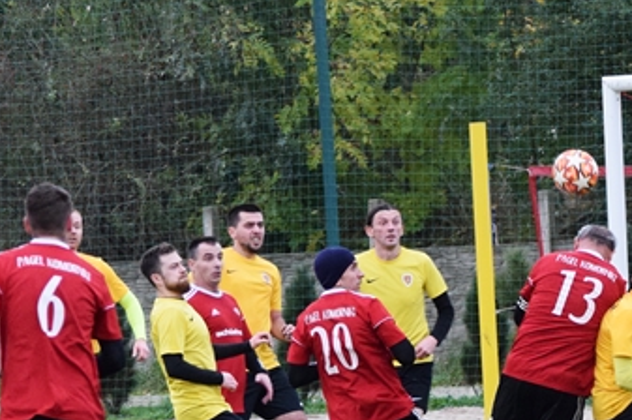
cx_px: 536
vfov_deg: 4.8
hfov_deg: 7.2
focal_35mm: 285
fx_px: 4998
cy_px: 426
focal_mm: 82
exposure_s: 1/500
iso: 2000
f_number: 4.2
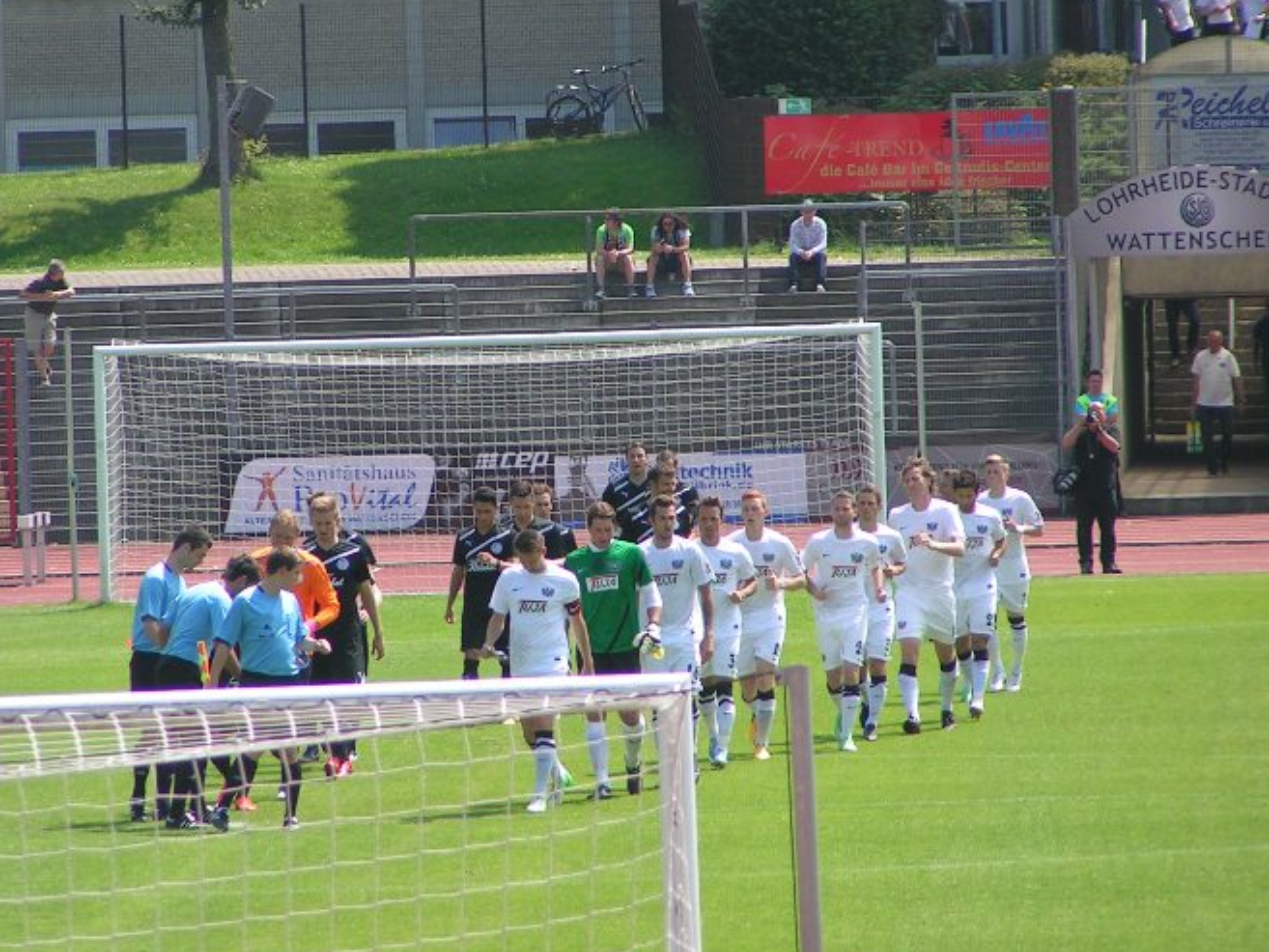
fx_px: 15180
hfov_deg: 4.8
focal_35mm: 414
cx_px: 506
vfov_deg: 3.6
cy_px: 384
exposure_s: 1/500
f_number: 3.5
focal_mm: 52
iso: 50
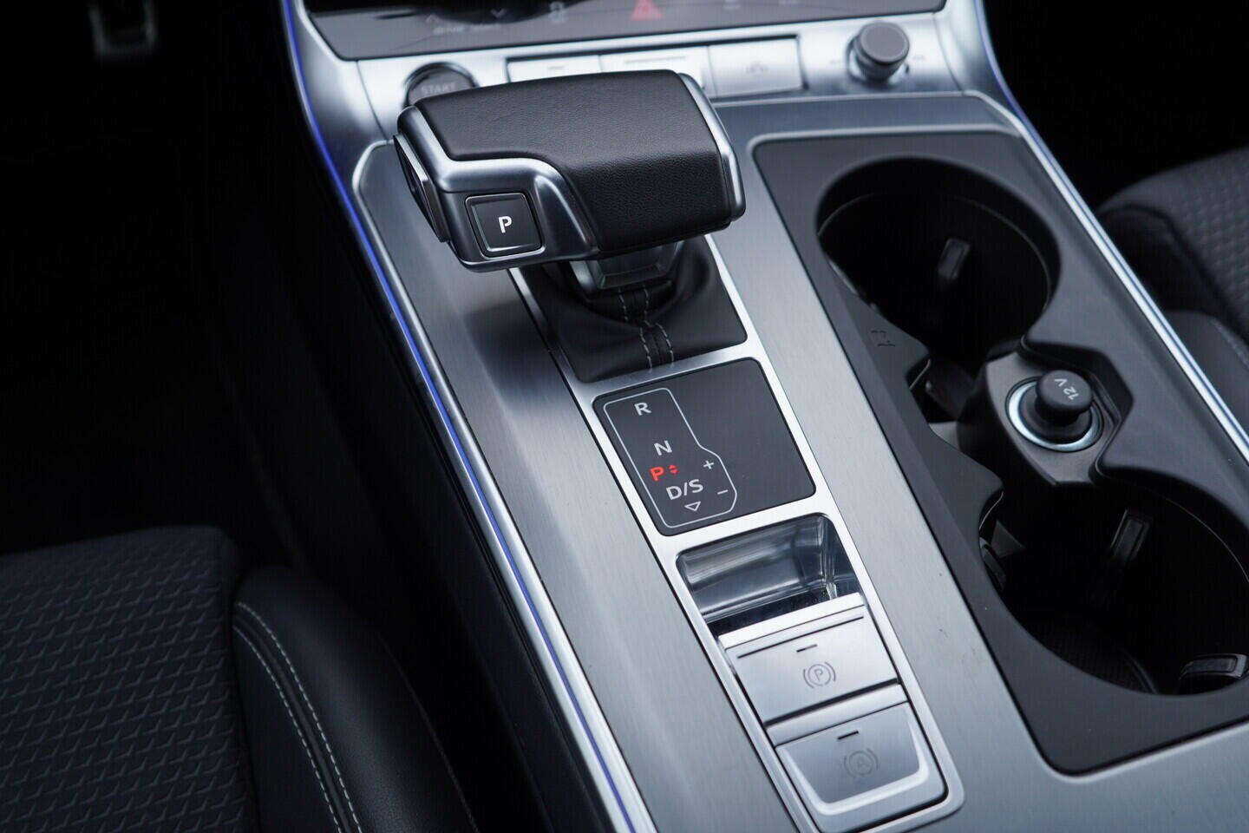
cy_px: 416
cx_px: 624
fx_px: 1249
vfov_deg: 36.9
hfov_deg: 53.1
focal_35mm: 36
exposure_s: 1/60
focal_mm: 24
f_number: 3.5
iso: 125
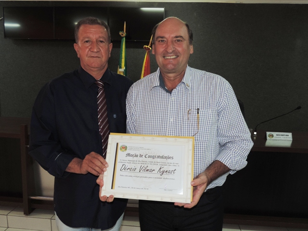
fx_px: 267
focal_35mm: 30
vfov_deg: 46.8
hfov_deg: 60.0
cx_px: 154
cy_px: 116
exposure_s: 1/30
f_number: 3.1
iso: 200
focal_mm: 5.3
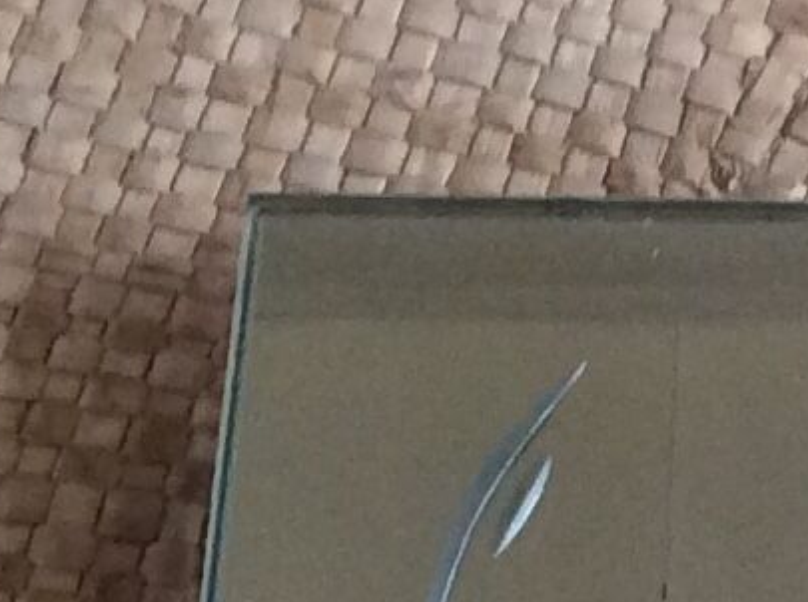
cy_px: 458
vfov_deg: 7.2
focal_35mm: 205
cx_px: 1151
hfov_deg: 9.4
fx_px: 4775
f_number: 2.4
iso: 100
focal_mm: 3.3
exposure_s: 1/25
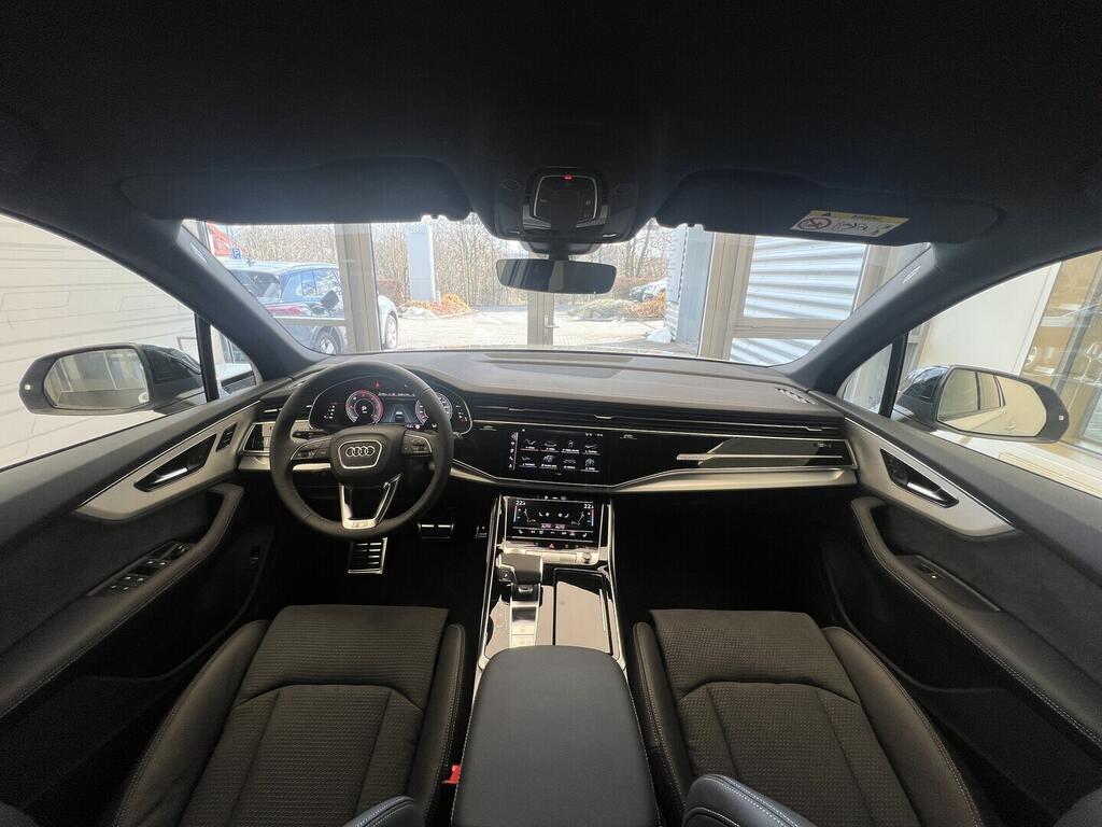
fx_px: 414
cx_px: 551
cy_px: 414
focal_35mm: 13
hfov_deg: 106.2
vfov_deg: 89.9
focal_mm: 1.57
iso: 40
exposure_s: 1/99
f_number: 1.8
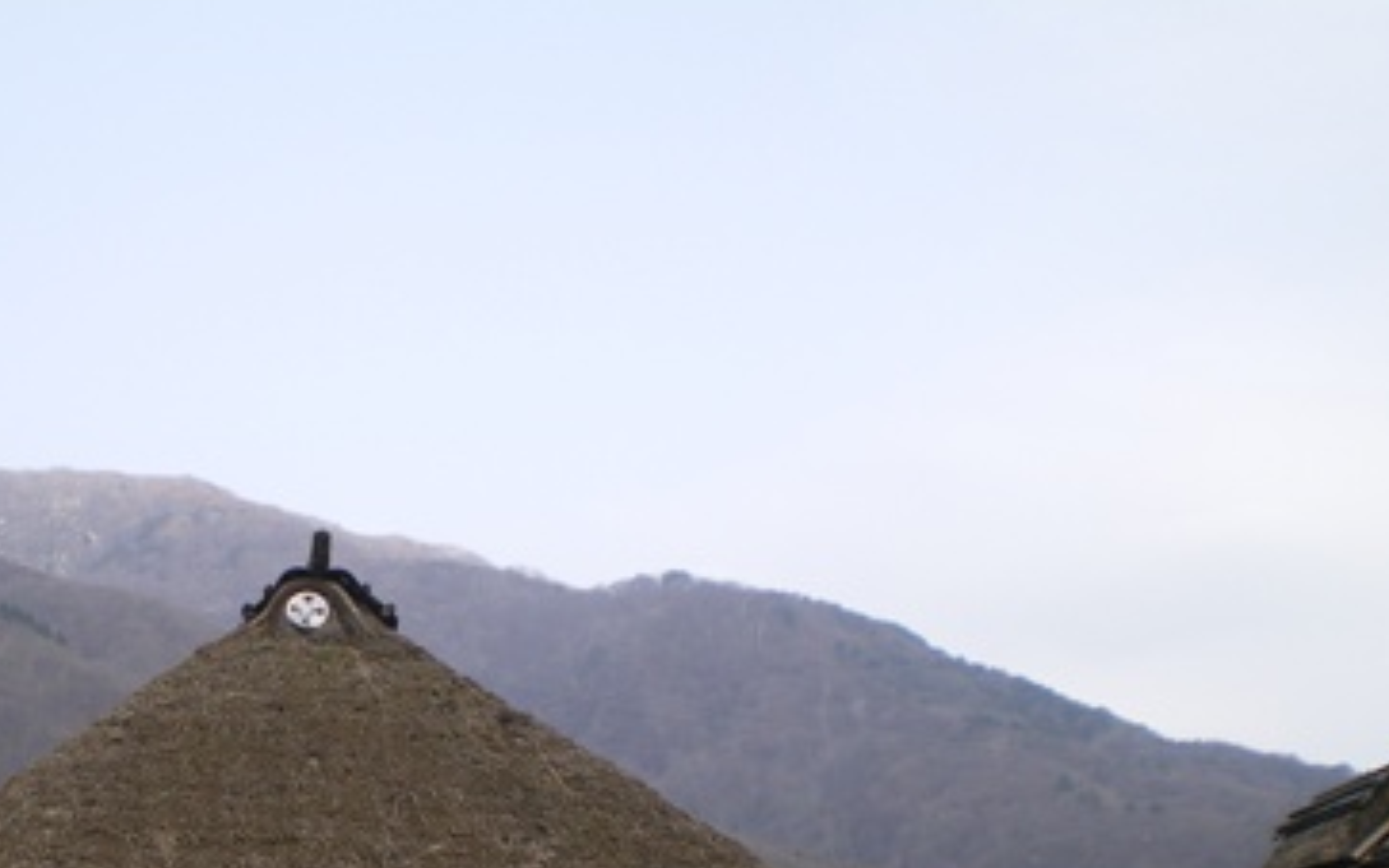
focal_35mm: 71
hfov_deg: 28.5
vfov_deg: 17.8
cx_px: 344
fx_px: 2688
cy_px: 910
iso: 64
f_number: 4.6
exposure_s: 1/160
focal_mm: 6.3
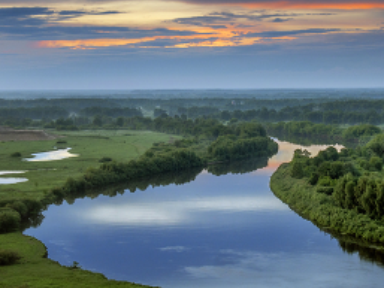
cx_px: 233
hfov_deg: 20.0
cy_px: 129
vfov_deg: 15.1
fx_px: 1088
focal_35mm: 98
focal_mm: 36
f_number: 7.1
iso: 200
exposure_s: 1/15
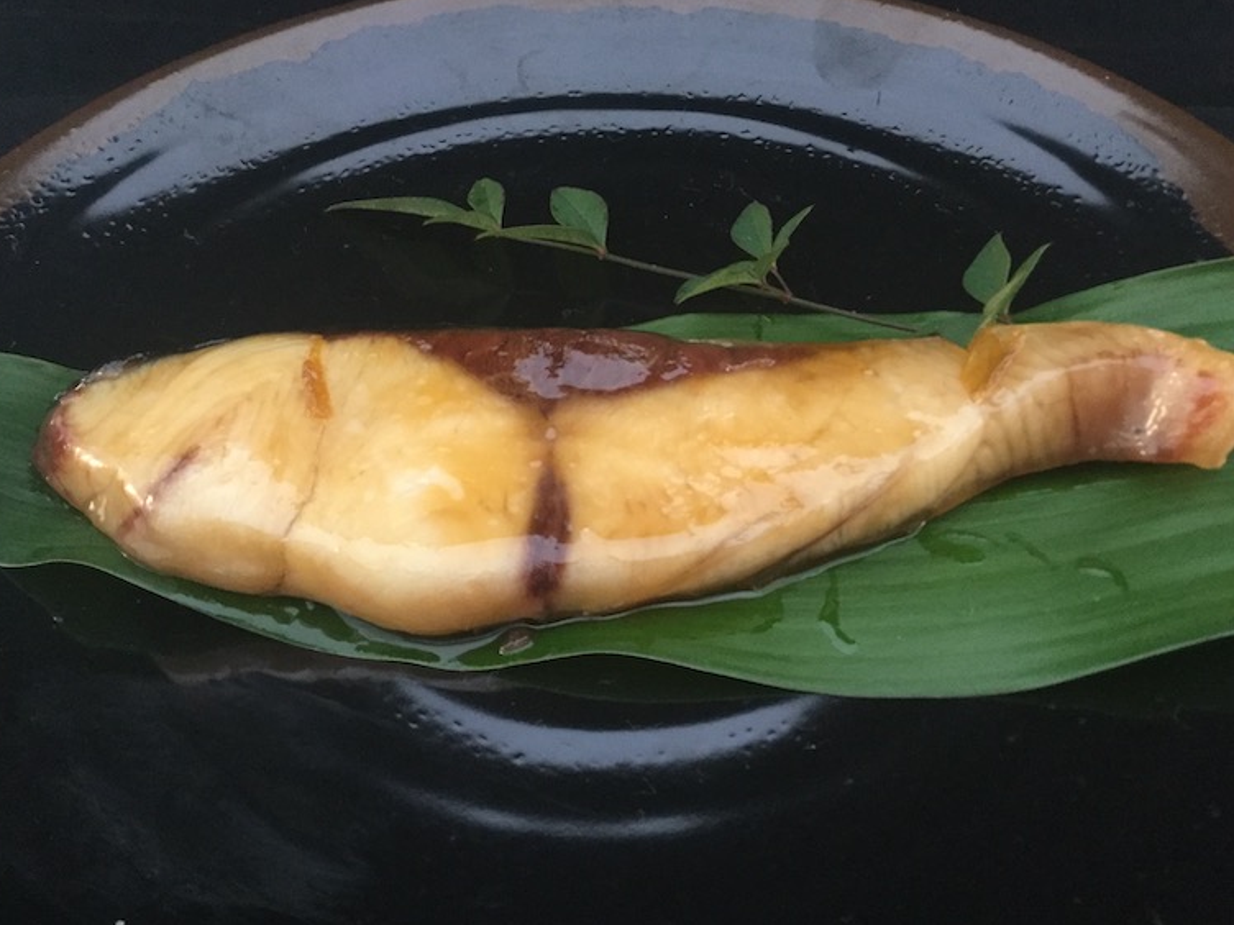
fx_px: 1176
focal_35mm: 33
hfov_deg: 55.3
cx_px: 632
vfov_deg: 42.9
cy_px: 479
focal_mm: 3.3
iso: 200
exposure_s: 1/24
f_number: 2.4
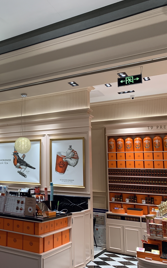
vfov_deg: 52.7
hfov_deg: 31.7
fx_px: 269
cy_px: 134
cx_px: -1
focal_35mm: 37
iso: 50
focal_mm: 4.25
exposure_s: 1/99
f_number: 1.8
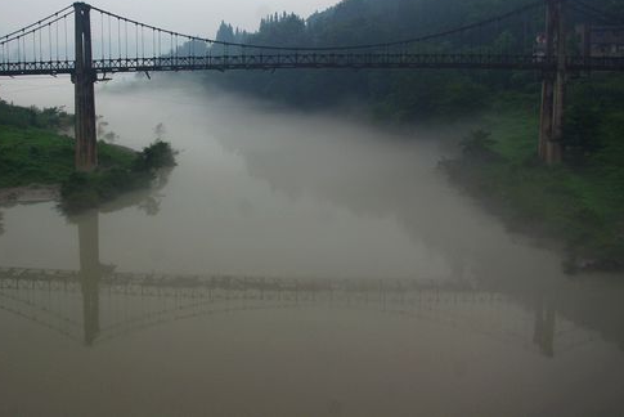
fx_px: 676
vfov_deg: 33.7
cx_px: 211
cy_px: 117
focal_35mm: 39
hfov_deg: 48.7
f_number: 5.6
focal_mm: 18
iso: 100
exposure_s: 1/125
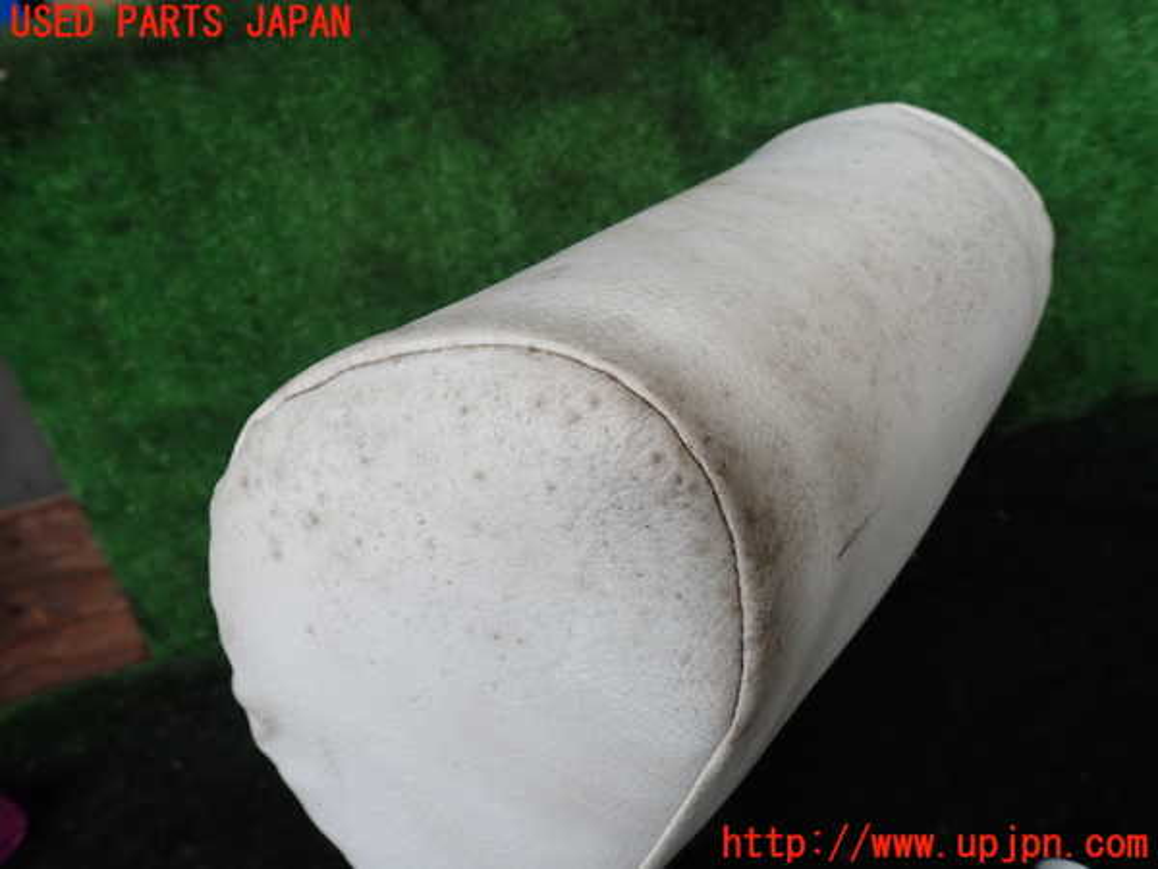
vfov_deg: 54.9
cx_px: 579
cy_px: 434
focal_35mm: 25
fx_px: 836
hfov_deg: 69.4
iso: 100
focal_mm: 4.5
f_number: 2.8
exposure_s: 1/100
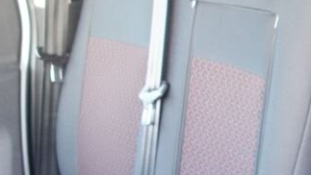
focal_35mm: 93
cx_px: 473
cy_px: 63
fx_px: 767
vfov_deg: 13.0
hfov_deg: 19.7
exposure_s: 1/30
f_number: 1.8
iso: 400
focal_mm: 10.4
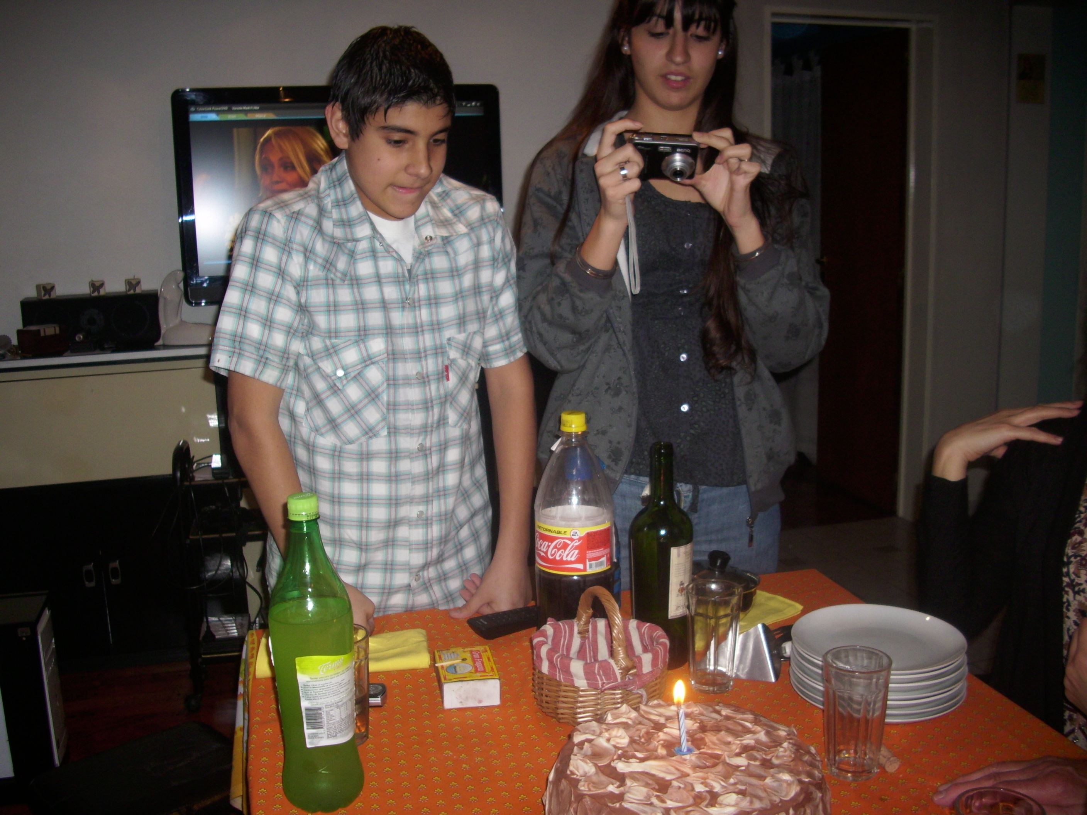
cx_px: 544
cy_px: 408
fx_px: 973
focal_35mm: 31
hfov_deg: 58.4
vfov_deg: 45.4
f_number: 2.8
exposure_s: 1/30
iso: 50
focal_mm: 6.2
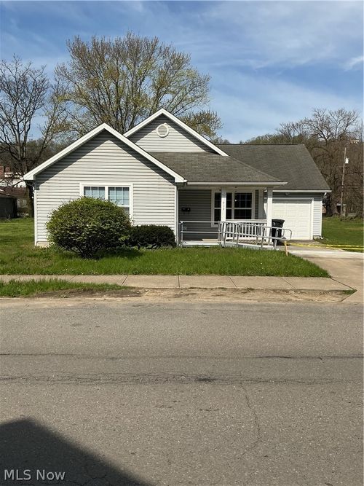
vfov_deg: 61.7
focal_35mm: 29
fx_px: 407
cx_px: 182
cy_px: 243
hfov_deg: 48.2
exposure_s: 1/2801
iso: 25
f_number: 1.8
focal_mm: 3
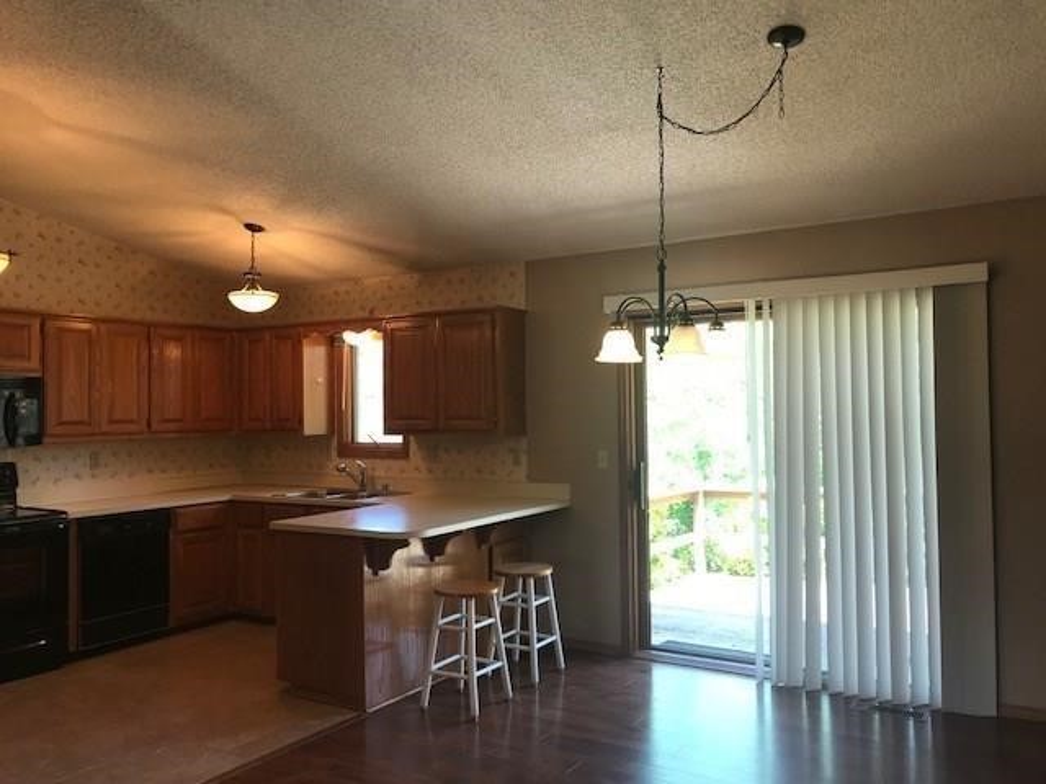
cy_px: 392
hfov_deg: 63.4
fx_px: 846
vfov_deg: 49.7
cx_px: 523
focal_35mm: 28
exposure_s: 1/40
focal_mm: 3.99
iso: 25
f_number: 1.8
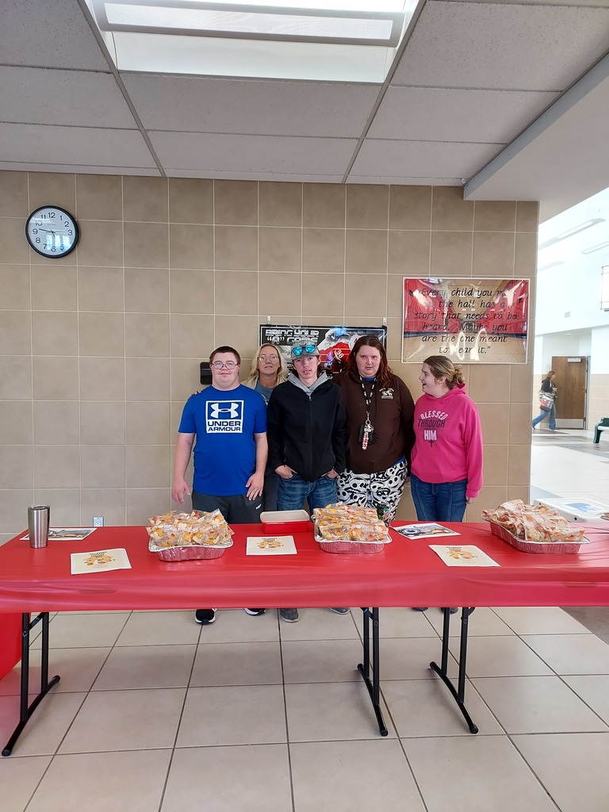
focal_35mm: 24
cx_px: 304
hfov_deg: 56.8
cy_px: 406
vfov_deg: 71.6
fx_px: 563
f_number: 1.8
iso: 400
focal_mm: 4.6
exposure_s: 1/60
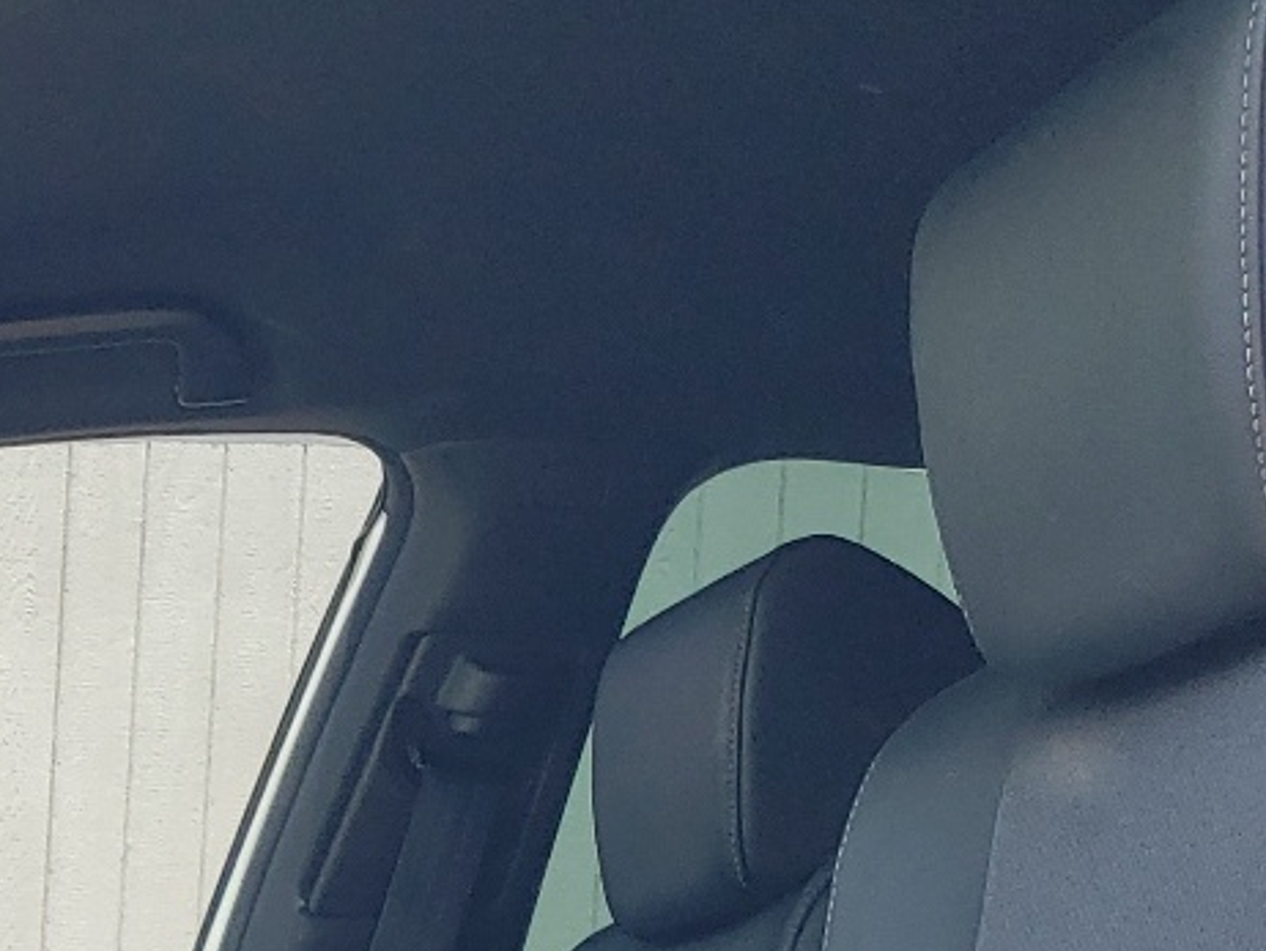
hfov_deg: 19.8
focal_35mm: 90
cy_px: 1622
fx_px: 3293
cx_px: -444
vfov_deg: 14.7
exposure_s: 1/286
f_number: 1.5
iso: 50
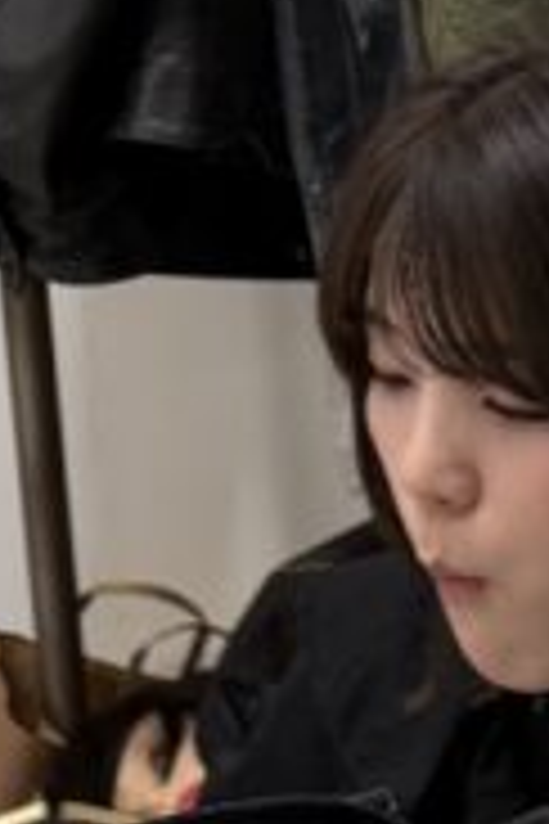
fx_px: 3202
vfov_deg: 14.3
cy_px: 901
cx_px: 1593
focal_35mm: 140
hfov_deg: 8.4
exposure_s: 1/100
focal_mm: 6.76
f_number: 1.78
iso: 100
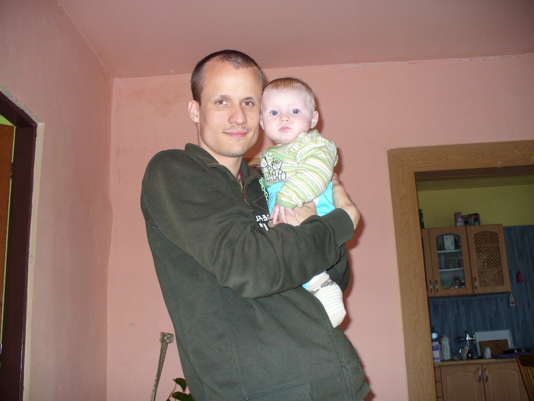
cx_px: 267
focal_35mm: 37
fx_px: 571
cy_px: 200
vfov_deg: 38.7
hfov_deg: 50.1
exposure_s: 1/30
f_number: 2.8
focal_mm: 6.1
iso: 125
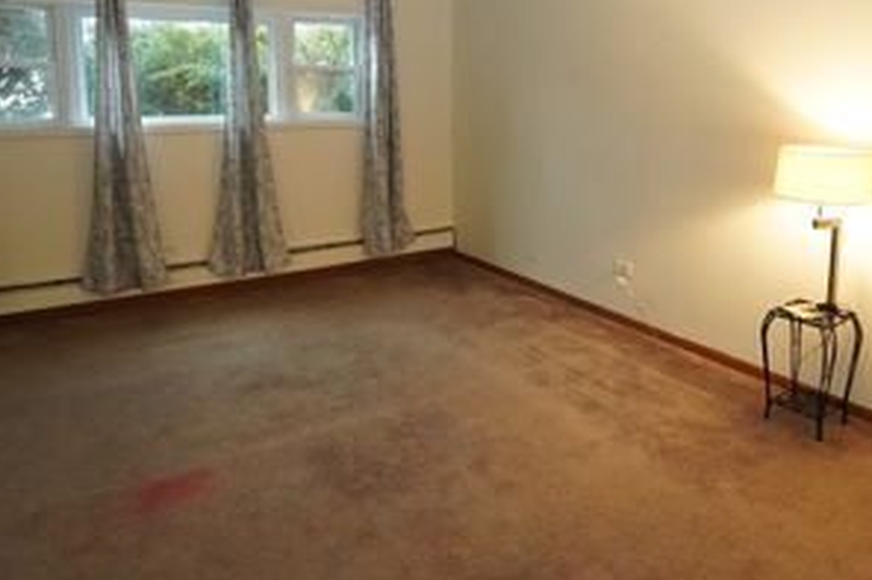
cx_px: 454
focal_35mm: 28
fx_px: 674
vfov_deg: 45.6
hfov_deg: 65.8
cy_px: 178
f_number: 2.2
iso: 1600
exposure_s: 1/160
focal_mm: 11
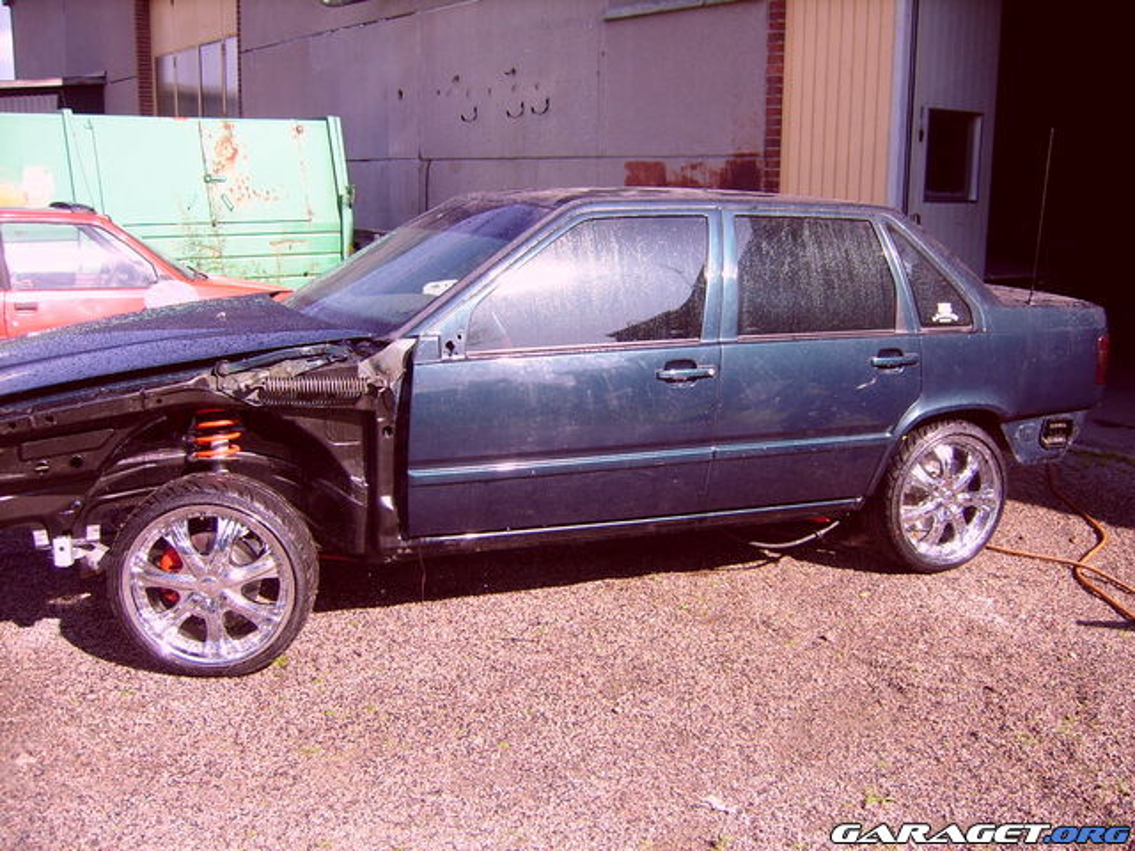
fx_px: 1148
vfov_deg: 40.7
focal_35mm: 35
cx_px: 568
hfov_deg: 52.6
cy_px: 426
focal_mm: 5.95
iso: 50
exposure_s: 1/594
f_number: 2.8
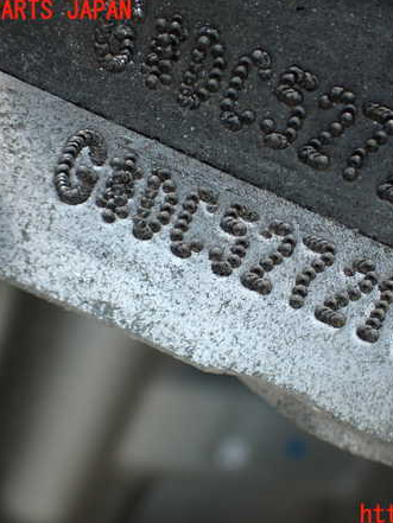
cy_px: 263
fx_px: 741
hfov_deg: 29.4
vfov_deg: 38.9
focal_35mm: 49
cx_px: 272
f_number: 2.5
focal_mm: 6.37
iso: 100
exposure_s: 1/100
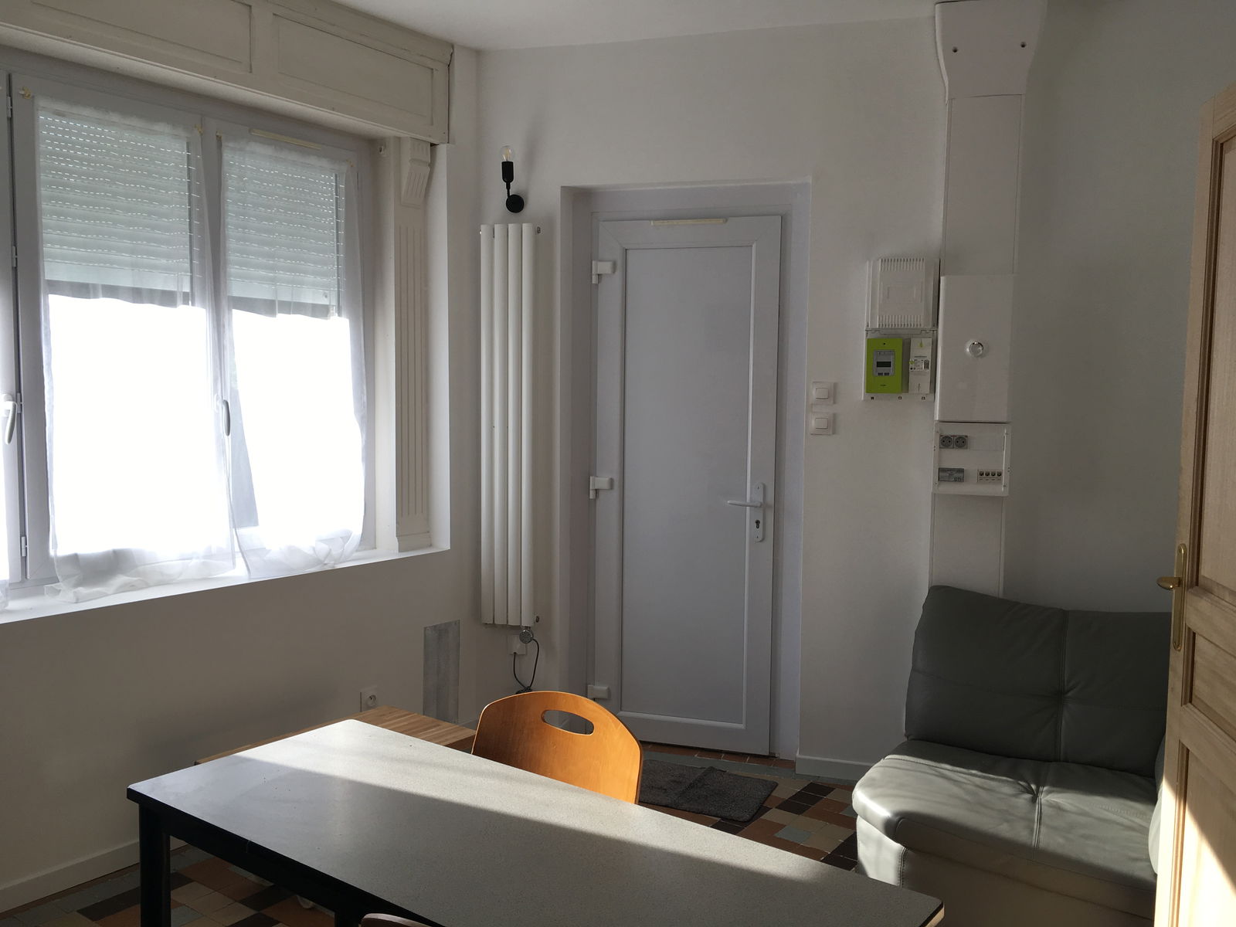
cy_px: 464
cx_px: 618
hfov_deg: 61.7
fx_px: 1035
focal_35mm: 29
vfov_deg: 48.2
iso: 25
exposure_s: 1/176
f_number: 2.2
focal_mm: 4.15
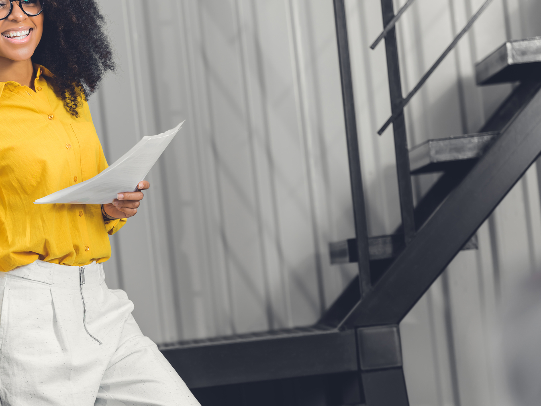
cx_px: 216
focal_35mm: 234
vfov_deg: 6.3
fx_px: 3657
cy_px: 224
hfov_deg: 8.5
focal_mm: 160
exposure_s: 1/200
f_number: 3.2
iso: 64
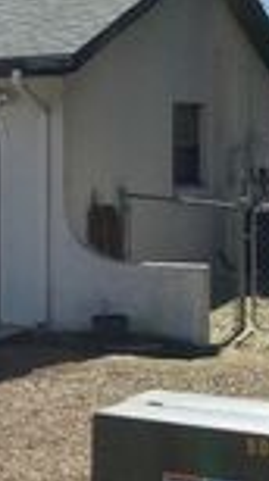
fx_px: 1403
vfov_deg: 19.5
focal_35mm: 110
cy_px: 180
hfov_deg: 9.6
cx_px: -407
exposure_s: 1/1664
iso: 25
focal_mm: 3.3
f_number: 2.4
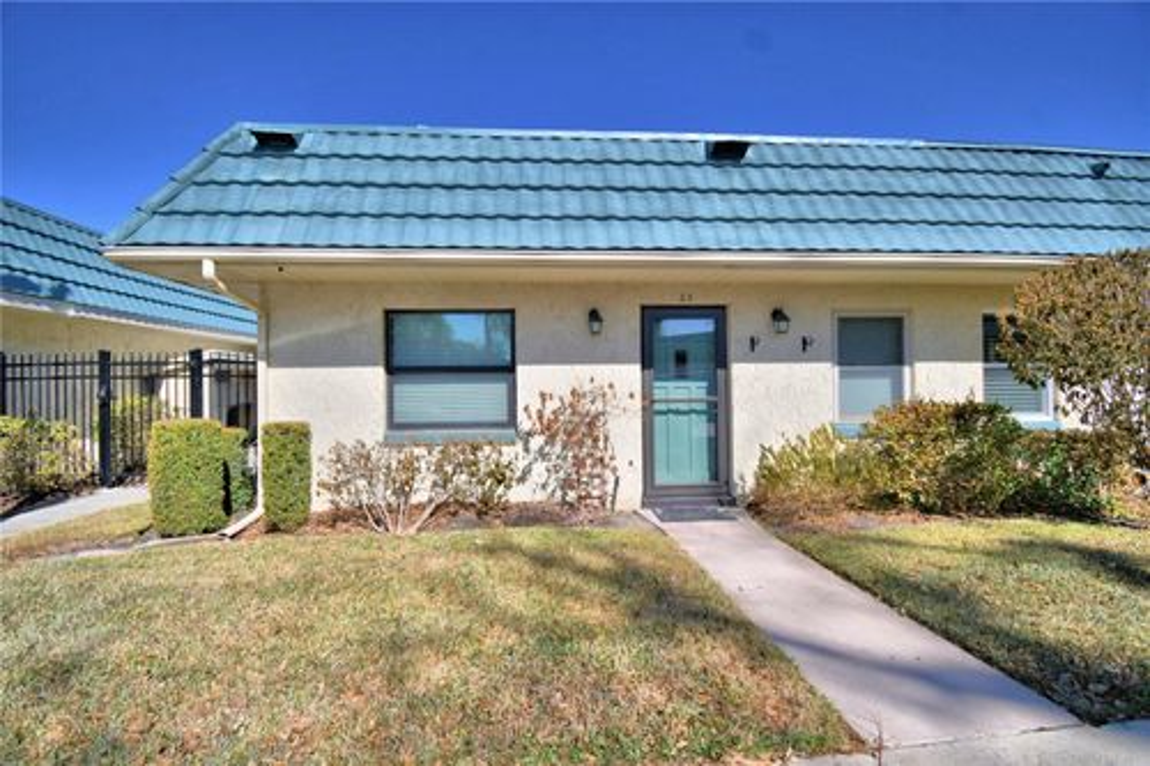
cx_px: 575
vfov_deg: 77.3
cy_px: 383
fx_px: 479
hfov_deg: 100.4
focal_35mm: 15
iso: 100
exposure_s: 1/1600
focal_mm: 10
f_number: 4.5
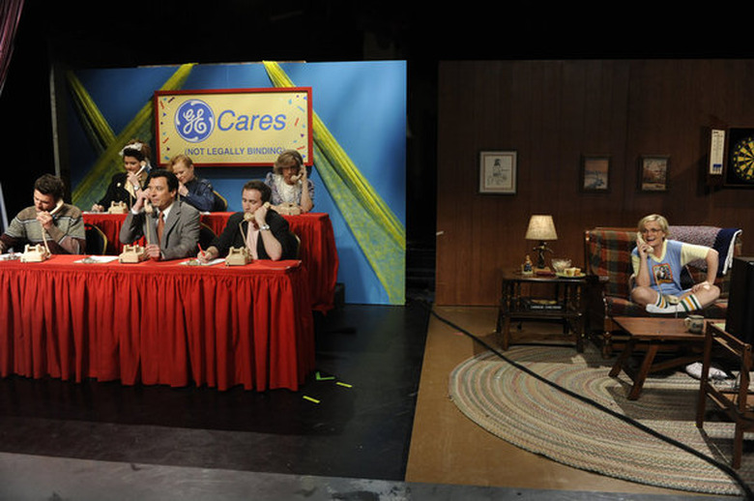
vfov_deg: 46.3
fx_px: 586
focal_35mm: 28
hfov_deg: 65.5
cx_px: 377
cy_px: 250
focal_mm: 28
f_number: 4
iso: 2000
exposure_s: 1/125
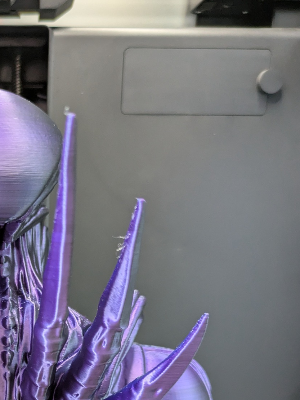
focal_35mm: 54
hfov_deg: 25.6
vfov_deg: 33.9
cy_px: 349
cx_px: -3
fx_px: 624
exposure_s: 1/25
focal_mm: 5.43
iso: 349
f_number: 1.89
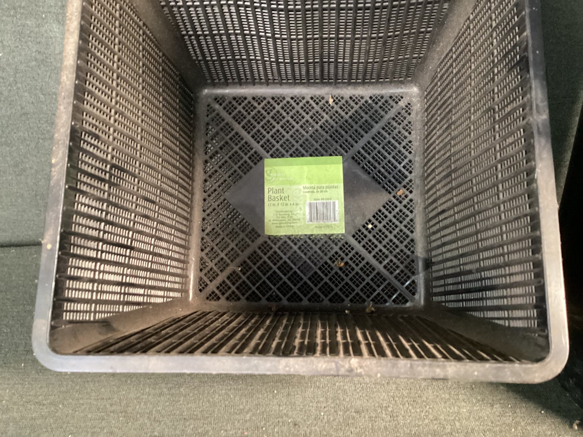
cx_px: 292
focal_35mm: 31
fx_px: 522
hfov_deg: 58.3
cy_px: 218
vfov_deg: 45.4
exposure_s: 1/30
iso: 640
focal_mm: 3.3
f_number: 2.4
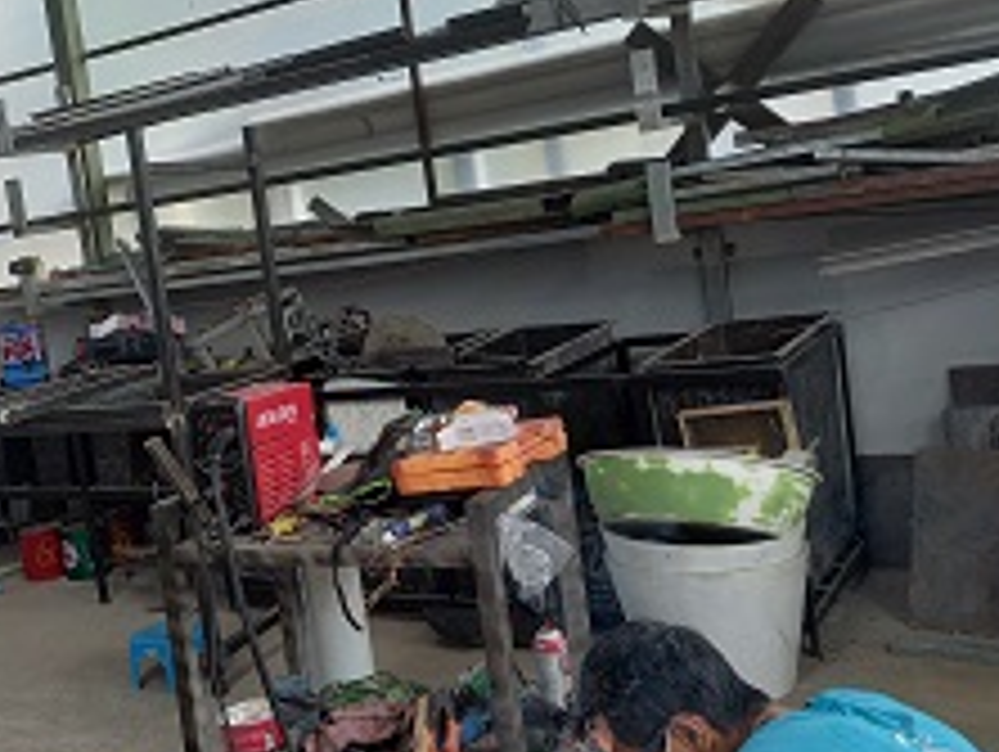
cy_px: 333
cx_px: 148
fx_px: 1300
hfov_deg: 39.7
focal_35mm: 45
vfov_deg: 32.2
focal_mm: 4.6
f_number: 2
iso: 25
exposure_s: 1/148
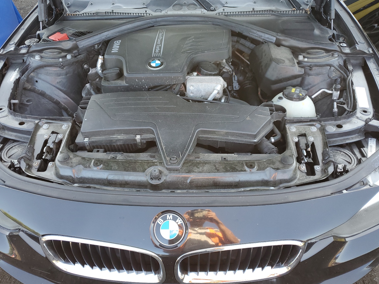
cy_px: 141
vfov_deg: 51.4
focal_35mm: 27
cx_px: 193
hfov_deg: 65.3
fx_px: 296
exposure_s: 1/120
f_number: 1.5
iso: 53
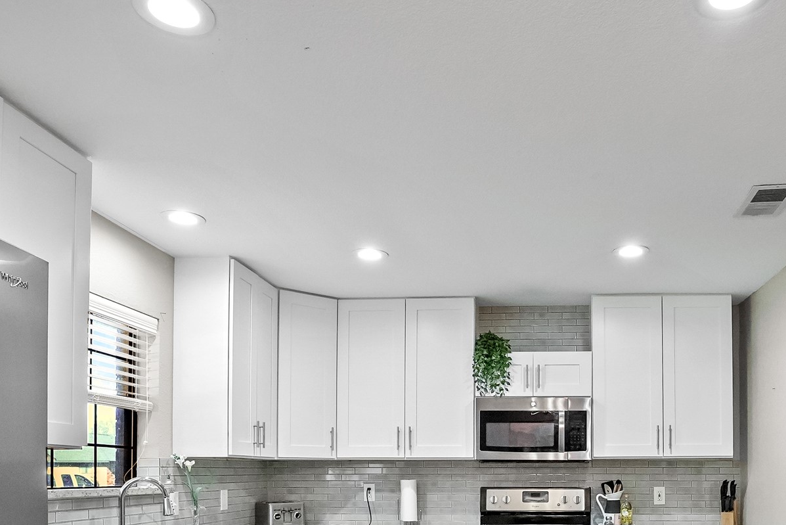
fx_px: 633
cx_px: 517
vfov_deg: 41.8
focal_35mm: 29
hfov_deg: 62.2
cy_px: 462
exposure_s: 1/100
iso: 10000
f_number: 7.1
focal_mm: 16
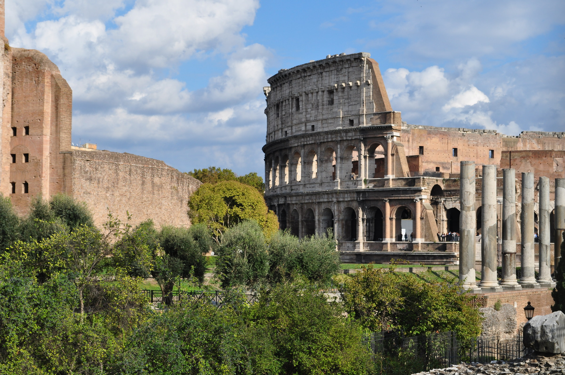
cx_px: 282
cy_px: 188
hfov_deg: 26.0
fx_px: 1223
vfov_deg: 17.4
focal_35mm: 78
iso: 200
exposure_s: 1/320
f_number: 10
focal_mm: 52
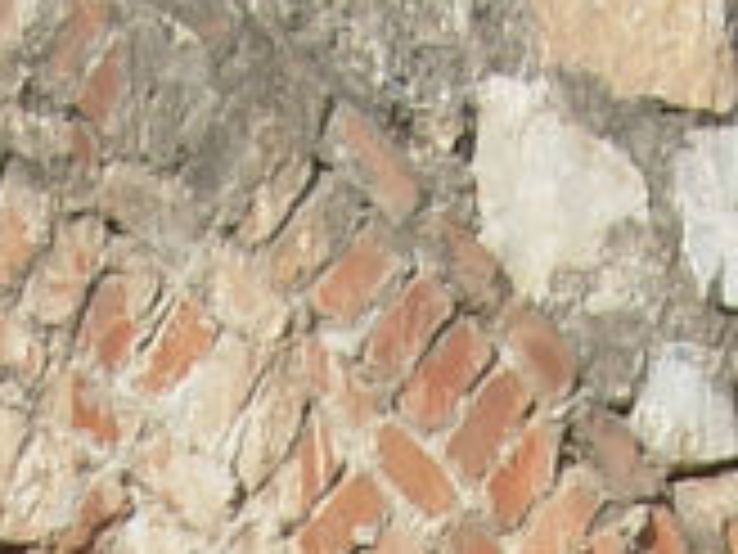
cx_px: 398
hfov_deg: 6.9
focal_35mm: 286
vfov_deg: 4.9
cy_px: 1804
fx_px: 6097
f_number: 5.4
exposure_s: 1/228
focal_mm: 7.5
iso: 50
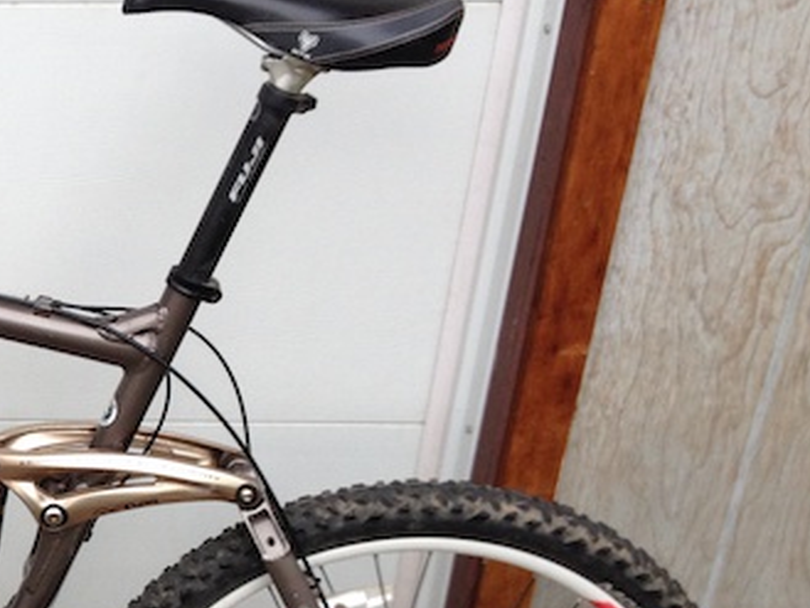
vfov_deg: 17.3
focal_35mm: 85
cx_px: -158
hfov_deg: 21.4
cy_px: 473
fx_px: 1990
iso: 50
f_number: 2.4
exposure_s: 1/196
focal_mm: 4.28
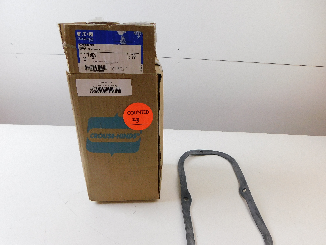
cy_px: 142
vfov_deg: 51.1
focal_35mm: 27
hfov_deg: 65.2
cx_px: 175
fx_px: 254
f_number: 3
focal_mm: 4
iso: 220
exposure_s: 1/30
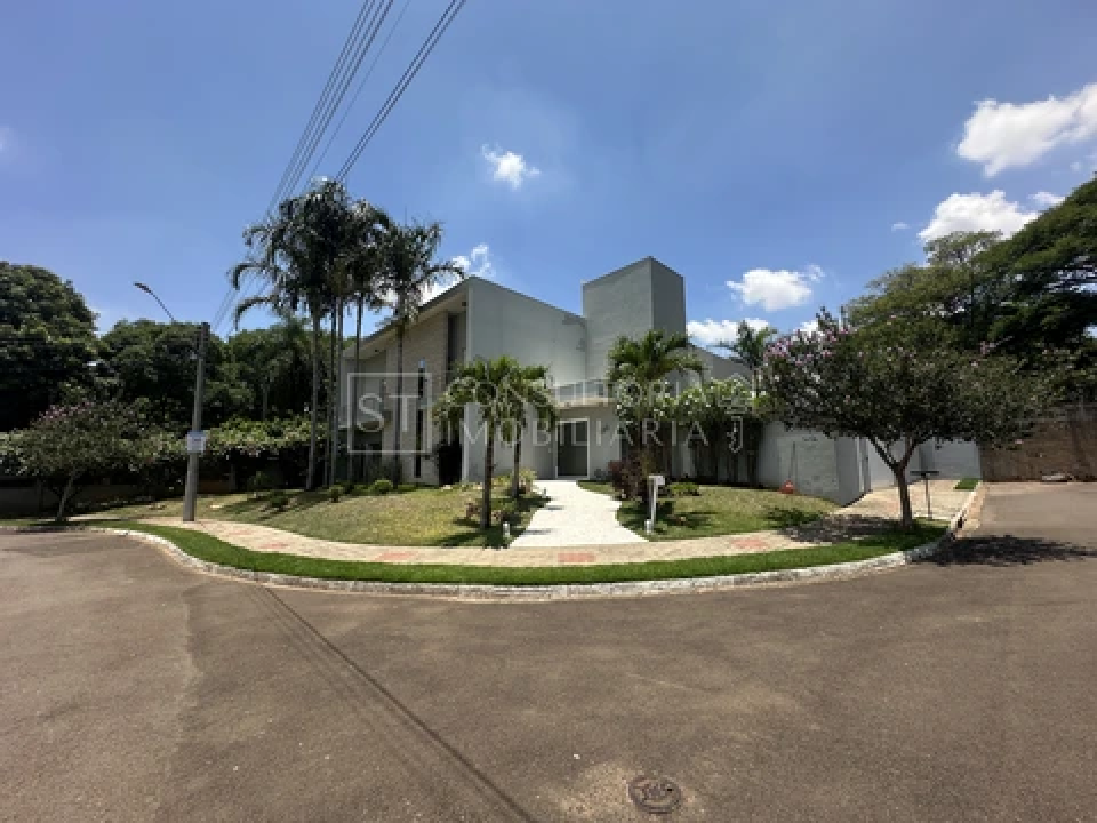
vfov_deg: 85.7
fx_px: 444
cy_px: 412
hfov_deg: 102.1
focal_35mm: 14
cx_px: 548
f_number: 2.2
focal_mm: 2.22
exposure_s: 1/1689
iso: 50
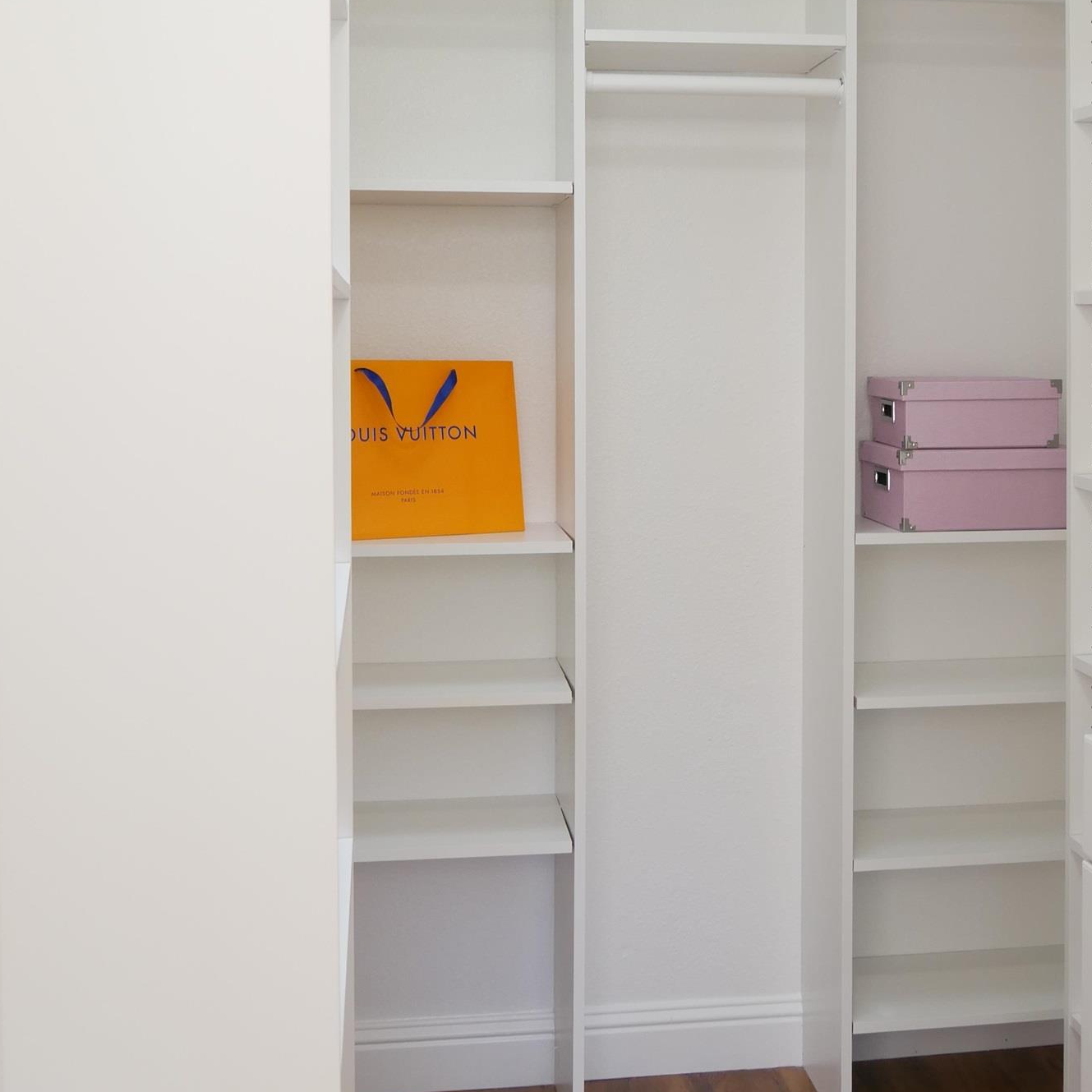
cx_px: 688
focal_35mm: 46
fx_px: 1642
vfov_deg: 36.4
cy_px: 362
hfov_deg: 36.6
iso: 500
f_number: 3.6
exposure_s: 1/60
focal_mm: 15
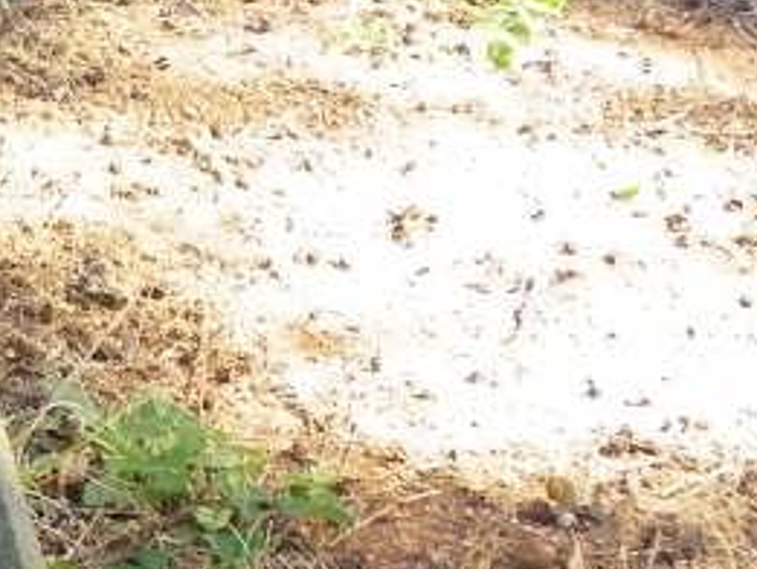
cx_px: -777
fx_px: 5426
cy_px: -543
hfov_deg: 7.6
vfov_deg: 5.9
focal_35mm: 248
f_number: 3.5
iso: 125
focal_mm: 9.6
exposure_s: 1/50
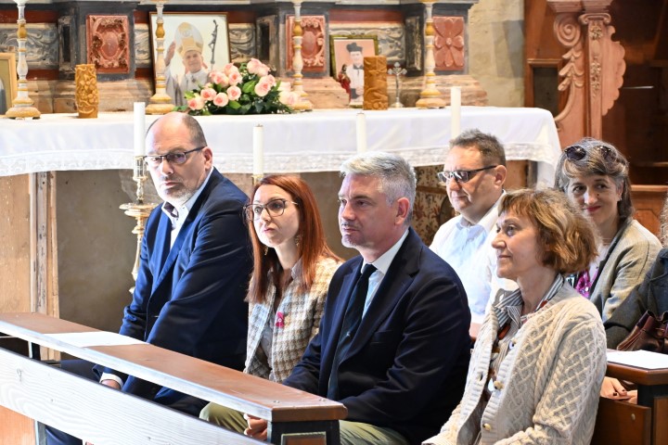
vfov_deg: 12.3
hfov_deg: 18.4
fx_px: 2060
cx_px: 334
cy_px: 222
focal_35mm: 111
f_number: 5.6
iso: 5600
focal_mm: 74
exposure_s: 1/60
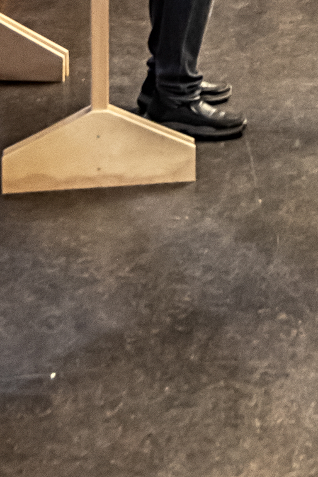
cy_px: -333
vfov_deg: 15.1
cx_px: 379
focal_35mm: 121
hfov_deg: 11.1
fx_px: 1603
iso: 1250
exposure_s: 1/50
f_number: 4.5
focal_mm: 19
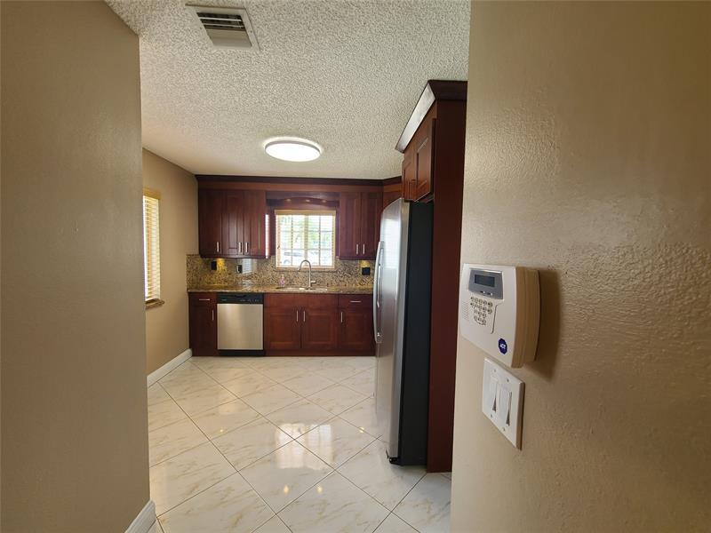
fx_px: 267
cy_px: 266
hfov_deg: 106.2
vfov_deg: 89.9
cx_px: 356
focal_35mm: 13
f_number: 2.2
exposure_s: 1/60
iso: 125
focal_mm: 2.2
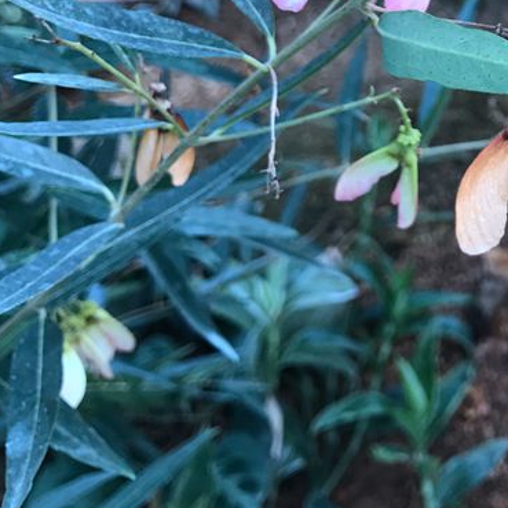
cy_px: -23
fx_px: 1112
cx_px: 475
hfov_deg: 24.8
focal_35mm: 67
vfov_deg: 24.3
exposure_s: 1/100
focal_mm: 3.99
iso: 25
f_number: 1.8
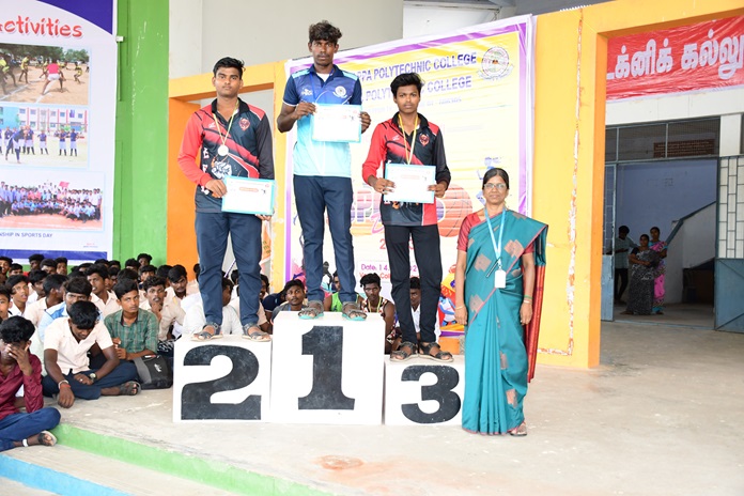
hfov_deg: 49.6
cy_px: 248
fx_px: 806
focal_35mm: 39
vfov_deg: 34.2
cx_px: 372
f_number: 5
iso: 640
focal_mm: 26
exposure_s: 1/160
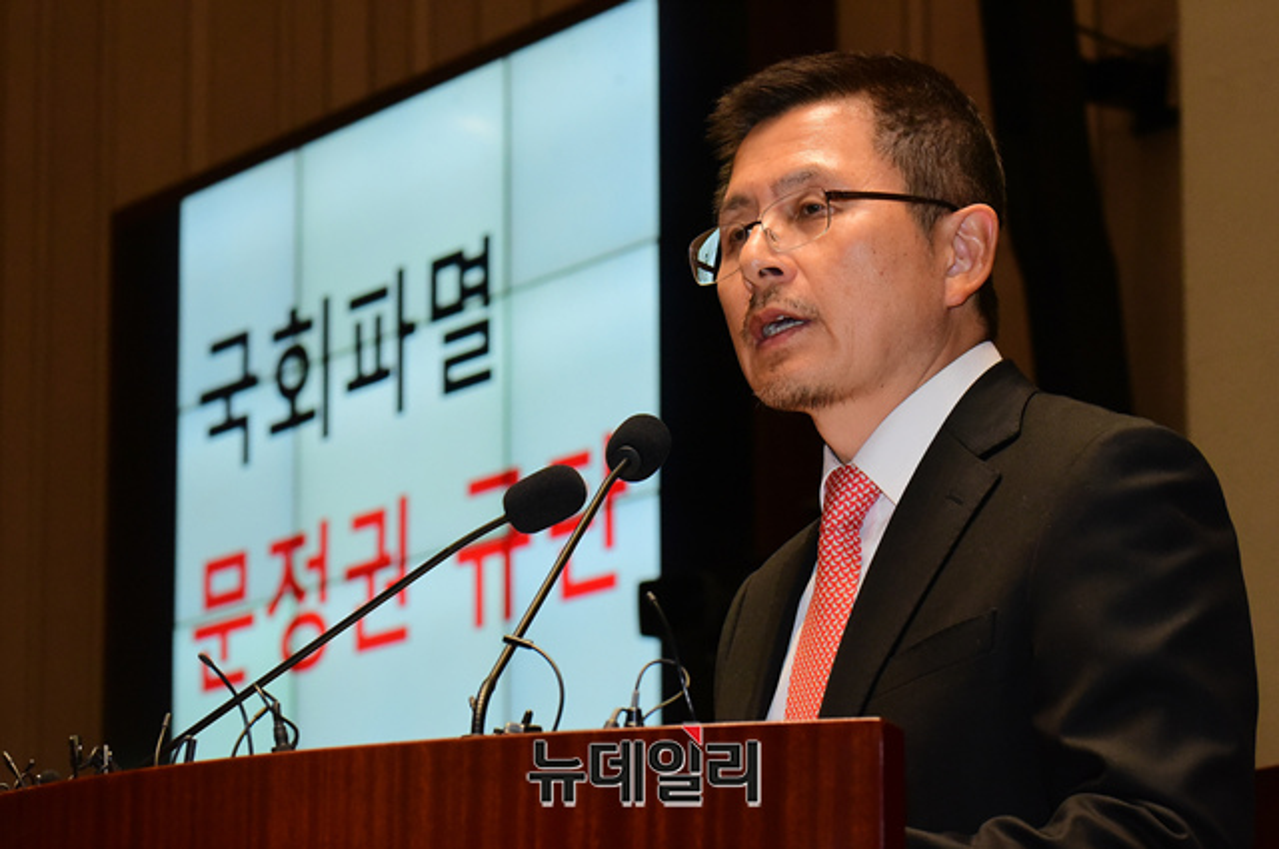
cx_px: 640
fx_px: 3903
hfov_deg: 18.6
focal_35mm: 110
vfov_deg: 12.4
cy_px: 424
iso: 4000
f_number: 10
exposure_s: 1/160
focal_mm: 110
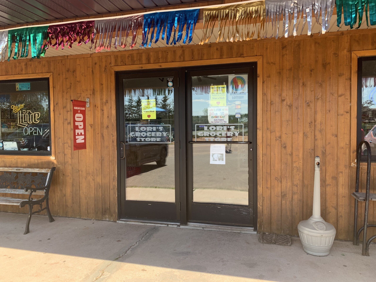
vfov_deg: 53.1
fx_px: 282
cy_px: 141
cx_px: 188
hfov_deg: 67.3
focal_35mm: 26
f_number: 1.8
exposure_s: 1/332
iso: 25
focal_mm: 4.25
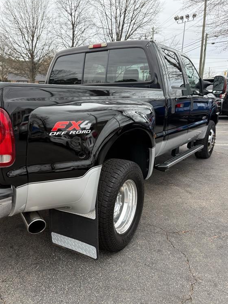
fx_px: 290
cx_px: 45
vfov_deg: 55.3
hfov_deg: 41.1
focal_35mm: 33
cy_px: 151
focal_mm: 6.76
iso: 100
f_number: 1.78
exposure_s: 1/547
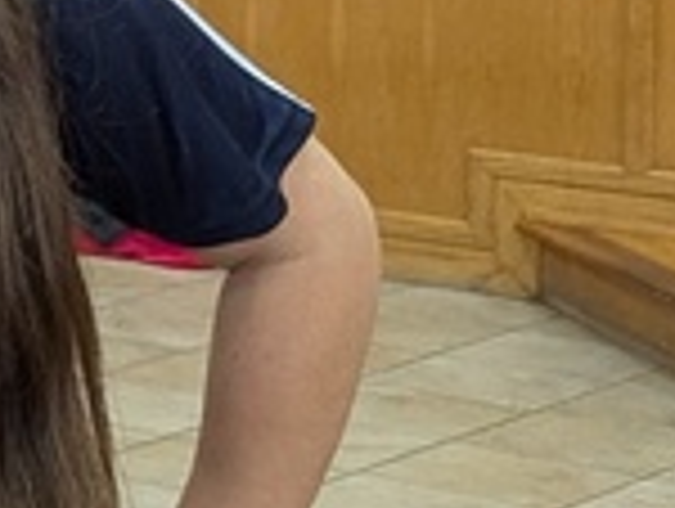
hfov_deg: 9.5
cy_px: -128
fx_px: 3203
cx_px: -1314
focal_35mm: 164
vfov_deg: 9.0
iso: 188
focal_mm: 6.81
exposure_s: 1/60
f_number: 1.85
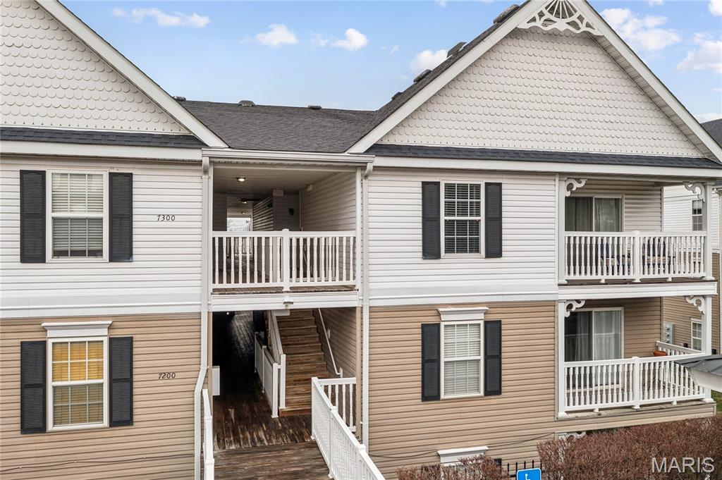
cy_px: 240
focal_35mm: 28
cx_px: 361
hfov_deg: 65.5
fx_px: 561
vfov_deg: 46.3
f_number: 4
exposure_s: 1/100
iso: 100
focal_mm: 10.3
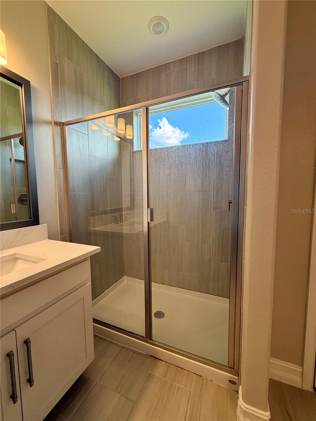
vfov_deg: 102.1
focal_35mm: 14
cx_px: 158
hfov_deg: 85.7
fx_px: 170
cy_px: 210
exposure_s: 1/120
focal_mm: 2.22
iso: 100
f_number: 2.2
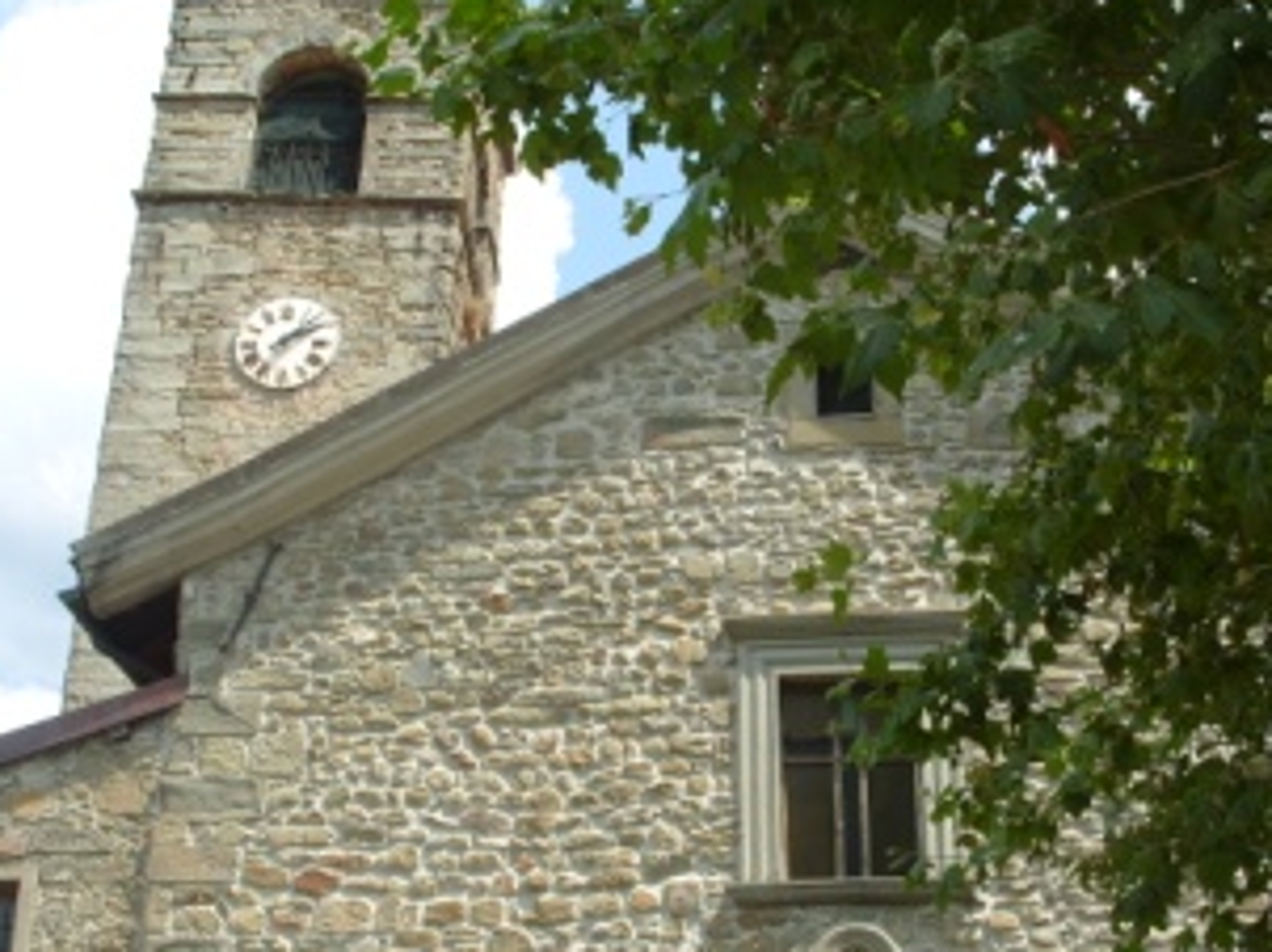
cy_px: 602
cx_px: 632
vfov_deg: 27.9
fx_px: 1909
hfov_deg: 36.8
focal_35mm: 52
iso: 80
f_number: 5.7
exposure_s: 1/350
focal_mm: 7.8
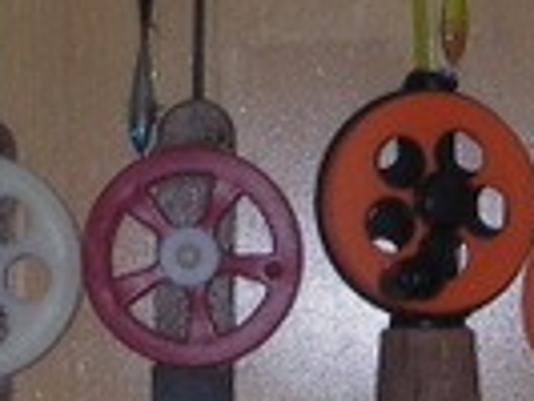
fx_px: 2424
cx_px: 414
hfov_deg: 12.5
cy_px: 102
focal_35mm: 157
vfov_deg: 9.5
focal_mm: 6.3
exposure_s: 1/30
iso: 100
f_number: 3.3
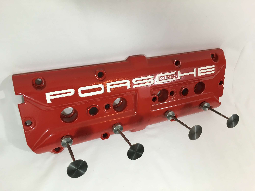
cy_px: 96
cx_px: 128
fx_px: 214
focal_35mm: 29
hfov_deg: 61.7
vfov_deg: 48.2
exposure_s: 1/33
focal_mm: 4.15
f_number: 2.2
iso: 50
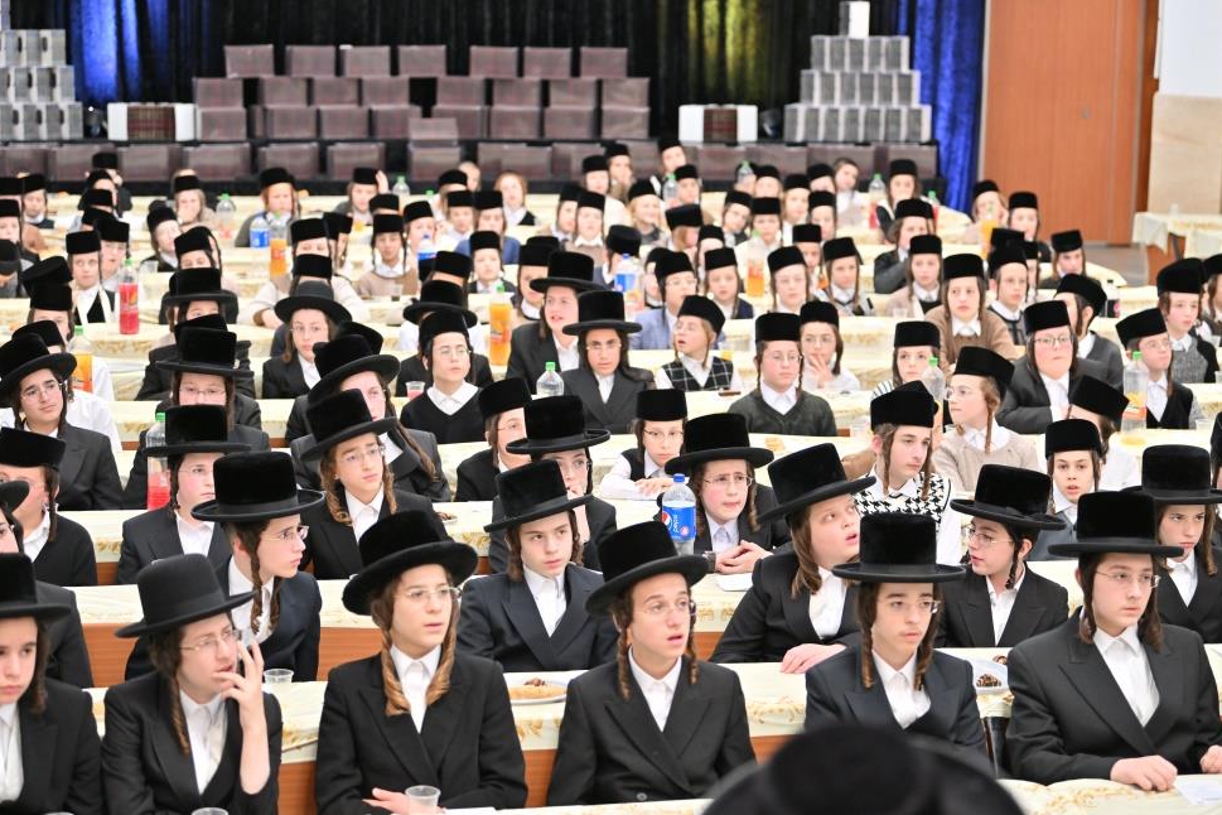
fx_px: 2512
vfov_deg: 18.4
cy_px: 388
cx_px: 623
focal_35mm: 74
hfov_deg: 27.3
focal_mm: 70
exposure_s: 1/400
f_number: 2.8
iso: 640
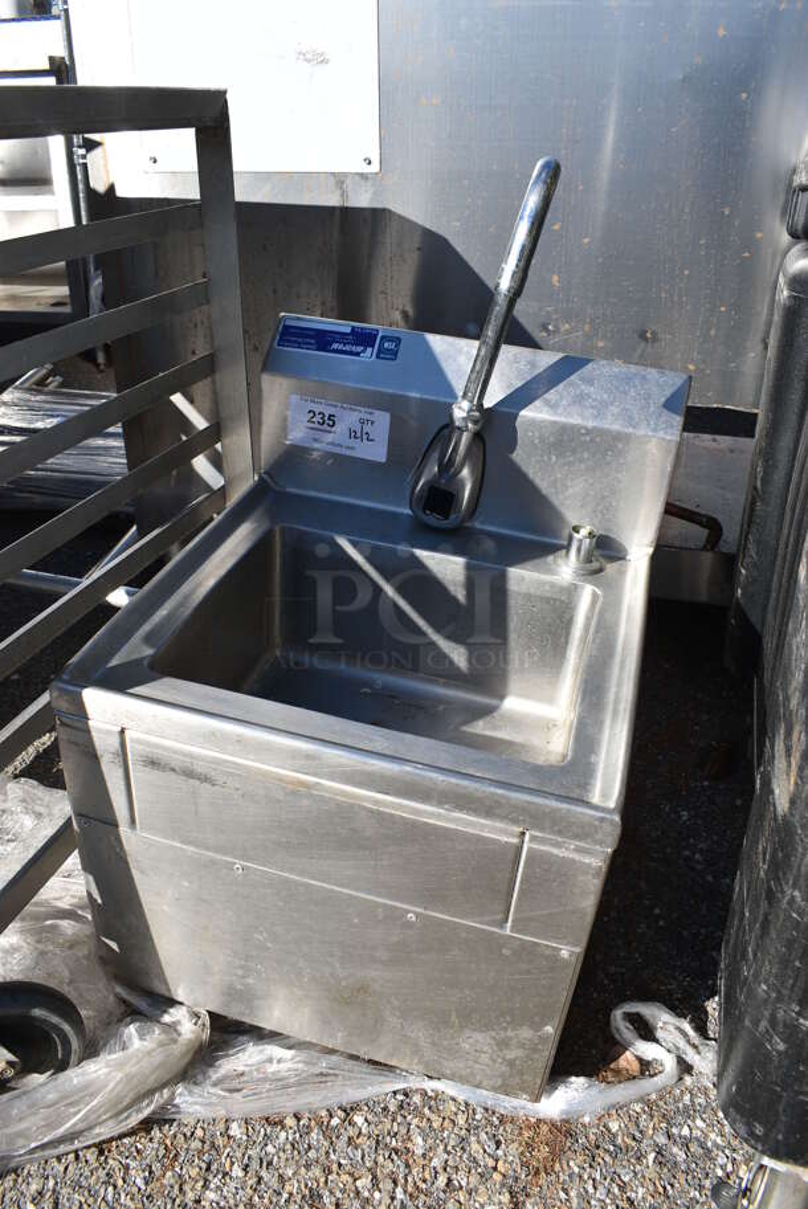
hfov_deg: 48.0
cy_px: 604
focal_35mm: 27
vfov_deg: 67.3
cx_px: 404
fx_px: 908
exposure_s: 1/250
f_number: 8
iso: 125
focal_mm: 18
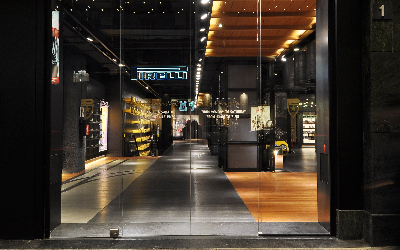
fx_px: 273
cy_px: 83
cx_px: 180
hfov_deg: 72.4
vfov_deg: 48.4
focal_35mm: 25
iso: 200
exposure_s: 1/3
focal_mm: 12
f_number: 9
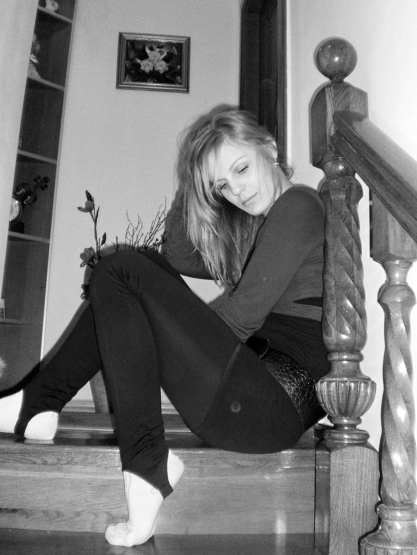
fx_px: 578
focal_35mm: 36
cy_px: 278
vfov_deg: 51.4
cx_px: 208
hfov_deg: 39.7
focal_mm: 6.3
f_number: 3.1
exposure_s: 1/30
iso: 125
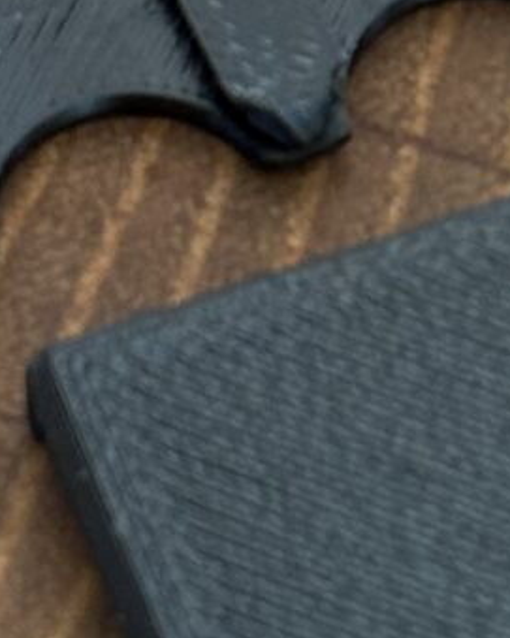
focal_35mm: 354
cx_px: 928
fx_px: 6682
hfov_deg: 4.3
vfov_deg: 5.5
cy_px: -8
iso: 100
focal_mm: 6.76
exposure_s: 1/87
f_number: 1.78
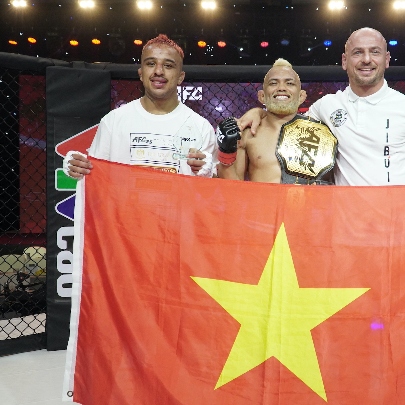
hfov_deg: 40.8
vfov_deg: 41.3
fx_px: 538
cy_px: 202
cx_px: 262
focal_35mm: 41
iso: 2500
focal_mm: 21
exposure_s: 1/400
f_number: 4
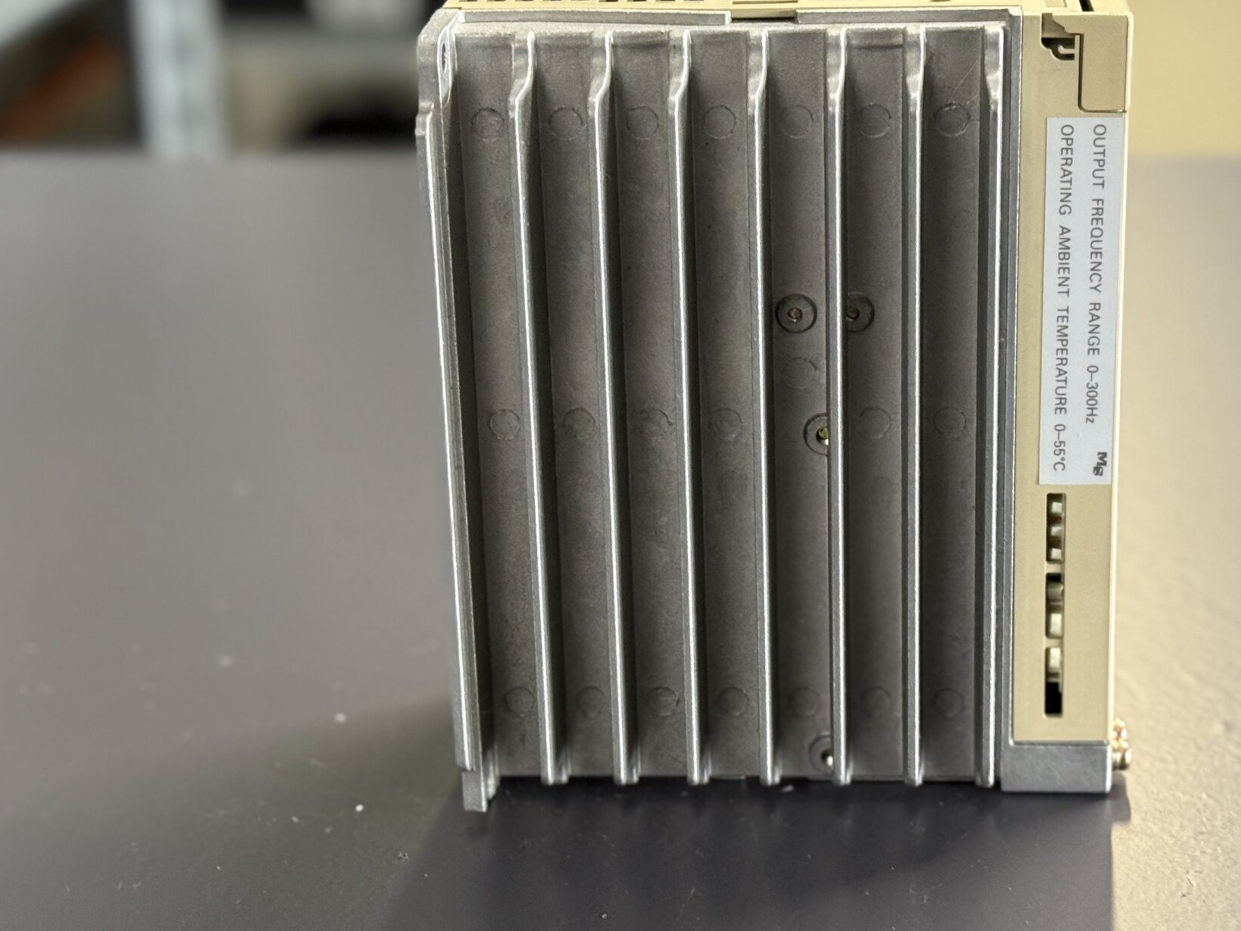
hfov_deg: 26.0
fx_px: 2689
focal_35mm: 75
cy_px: 441
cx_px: 684
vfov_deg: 19.6
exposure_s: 1/50
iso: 250
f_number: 1.78
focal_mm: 6.76
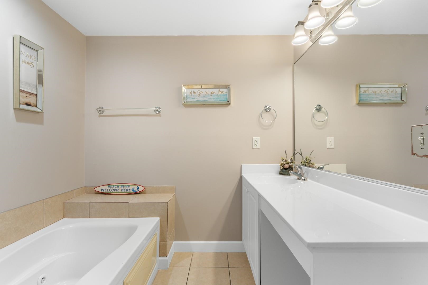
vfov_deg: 73.7
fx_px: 190
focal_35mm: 16
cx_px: 214
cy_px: 142
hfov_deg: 96.7
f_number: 4.8
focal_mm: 11
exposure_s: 1/6
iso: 100
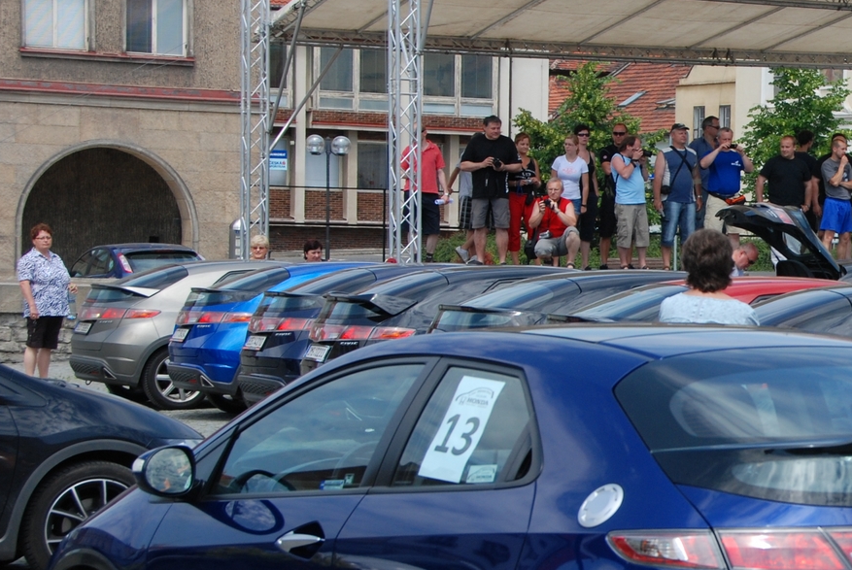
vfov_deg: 10.0
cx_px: 895
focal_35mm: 138
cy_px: 324
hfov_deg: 14.6
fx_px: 3270
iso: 200
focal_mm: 42
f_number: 8
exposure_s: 1/400
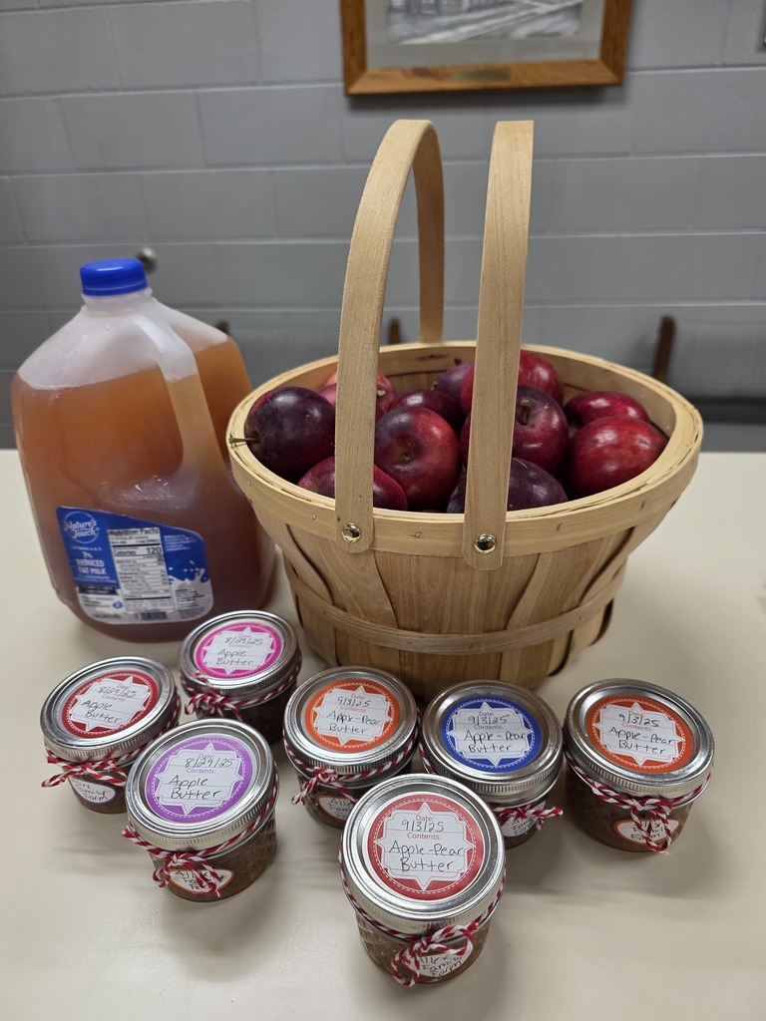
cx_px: 383
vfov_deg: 73.9
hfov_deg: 58.9
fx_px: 679
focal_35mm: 23
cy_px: 510
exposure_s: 1/120
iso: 160
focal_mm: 6.3
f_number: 1.7
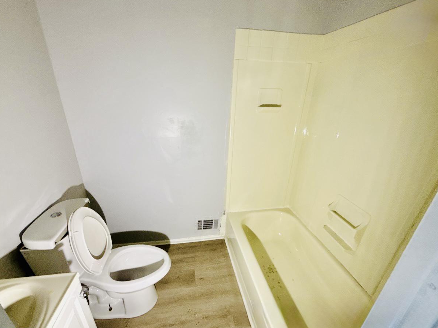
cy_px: 171
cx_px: 213
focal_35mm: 15
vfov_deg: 81.7
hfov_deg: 98.2
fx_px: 190
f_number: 2.2
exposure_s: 1/99
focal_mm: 2.22
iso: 200
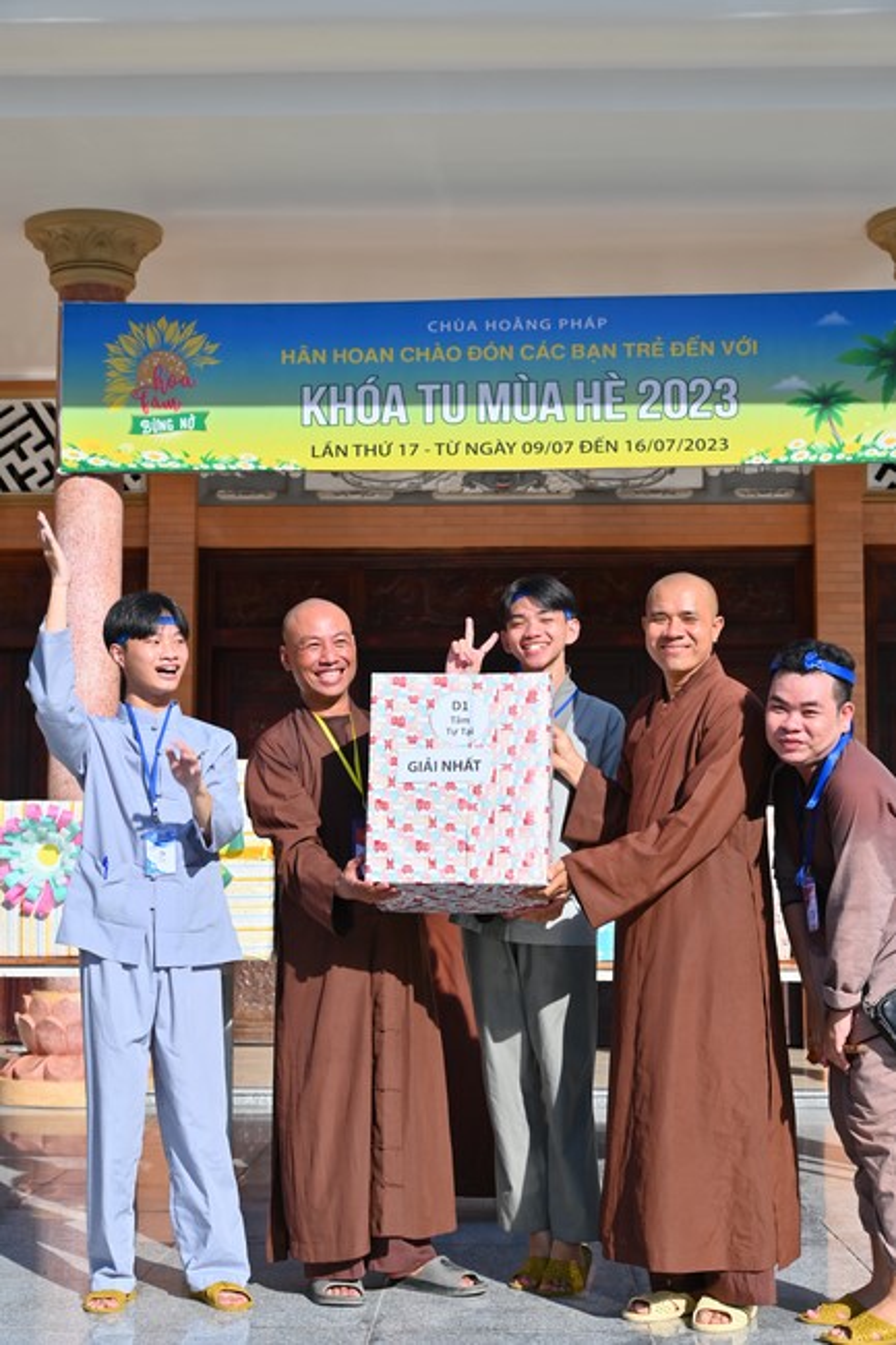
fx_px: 2054
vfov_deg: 36.3
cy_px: 672
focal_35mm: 55
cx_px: 448
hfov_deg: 24.6
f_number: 8
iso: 100
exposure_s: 1/400
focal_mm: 55
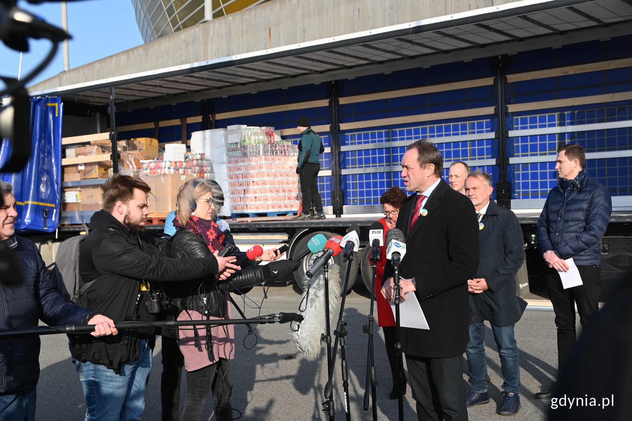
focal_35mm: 46
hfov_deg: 42.3
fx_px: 816
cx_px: 316
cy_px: 210
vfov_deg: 28.9
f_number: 6.3
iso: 100
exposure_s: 1/320
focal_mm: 31
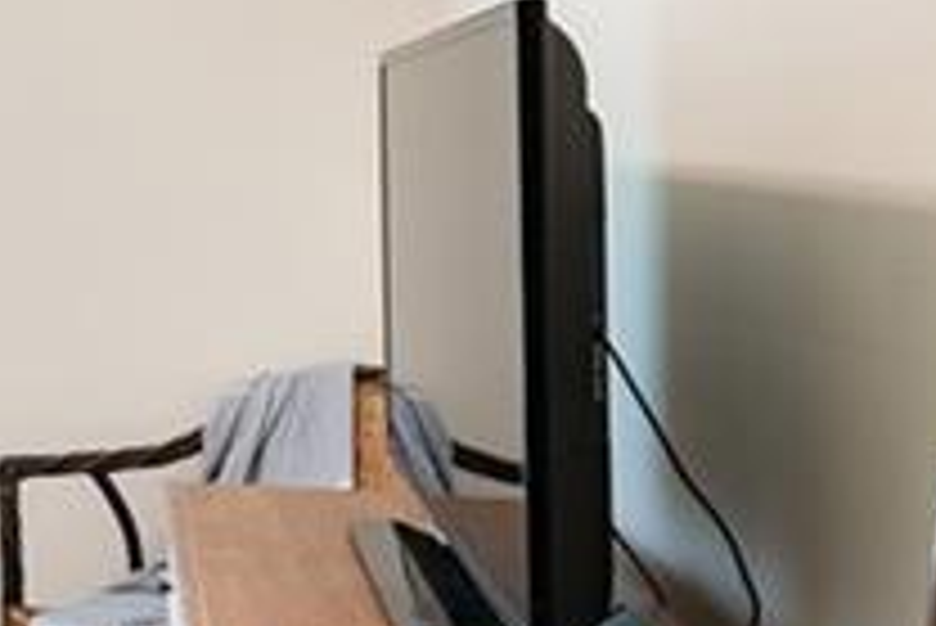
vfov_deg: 22.8
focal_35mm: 59
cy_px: 137
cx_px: -369
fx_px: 1535
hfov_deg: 26.9
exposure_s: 1/1.25
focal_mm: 12
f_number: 9
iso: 250
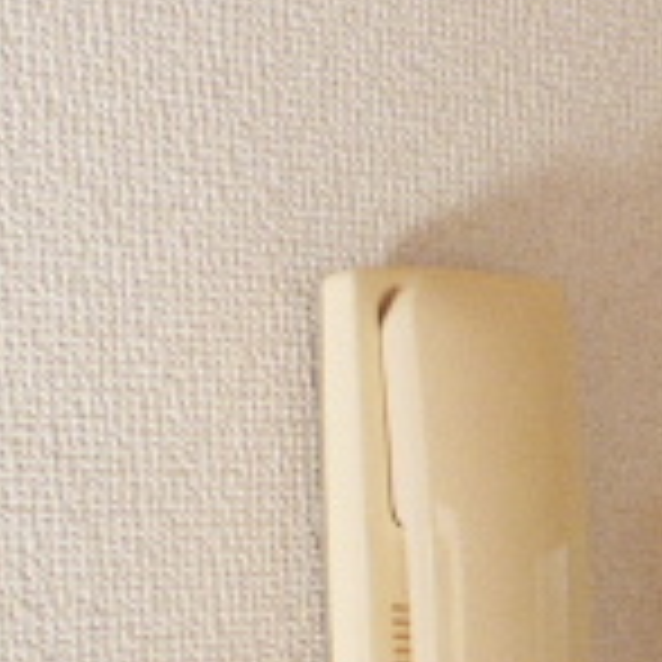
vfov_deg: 21.1
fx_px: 1666
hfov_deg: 21.8
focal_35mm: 77
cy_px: 766
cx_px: 635
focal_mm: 3.58
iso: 125
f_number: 2.8
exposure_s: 1/60
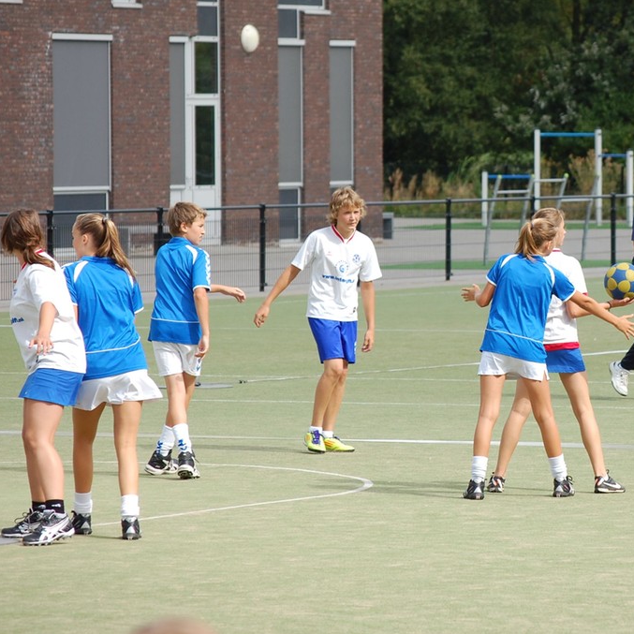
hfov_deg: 7.4
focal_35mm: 235
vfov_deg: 7.4
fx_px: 4870
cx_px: 474
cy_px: 317
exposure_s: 1/500
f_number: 5.6
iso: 220
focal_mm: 122
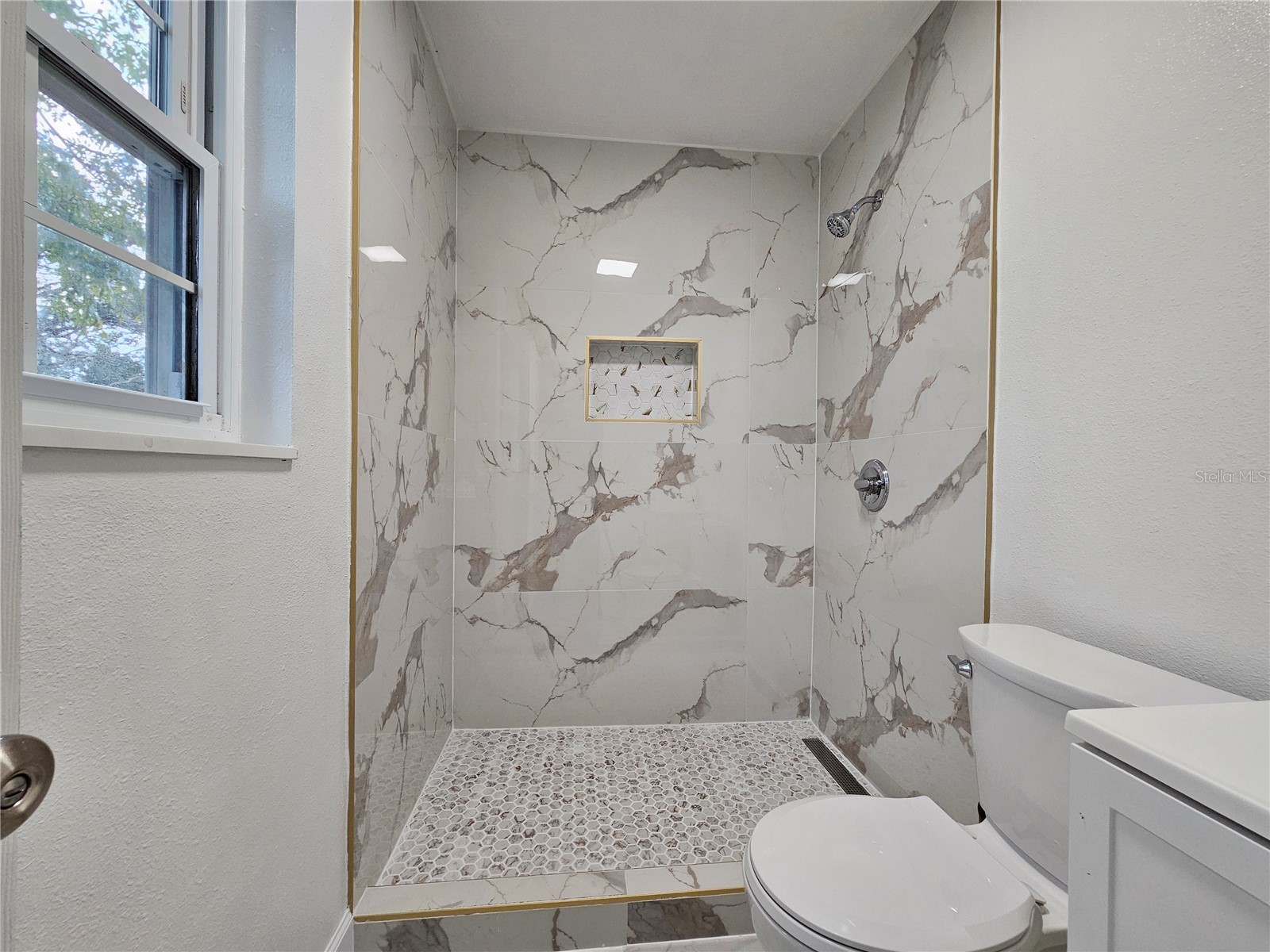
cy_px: 476
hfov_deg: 106.2
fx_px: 477
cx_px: 635
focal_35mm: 13
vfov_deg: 89.9
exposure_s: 1/60
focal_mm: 2.2
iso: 160
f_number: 2.2
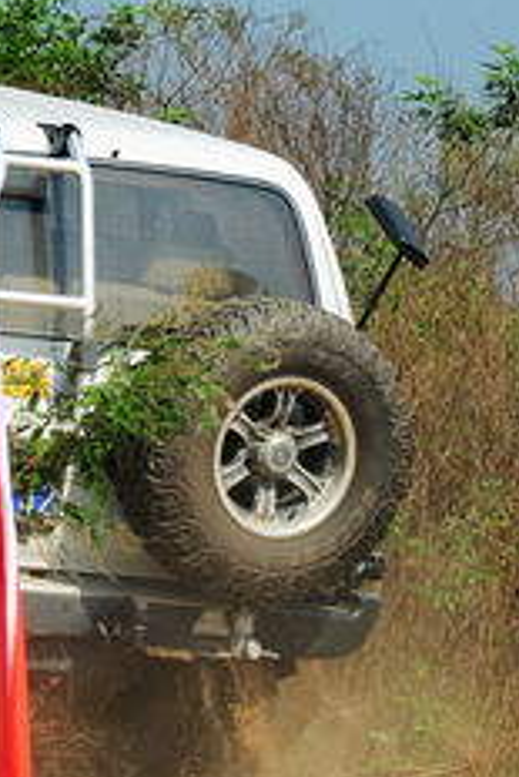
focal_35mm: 558
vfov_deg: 3.7
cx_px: -74
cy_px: 243
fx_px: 12048
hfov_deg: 2.5
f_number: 14
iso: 400
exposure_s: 1/400
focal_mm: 185
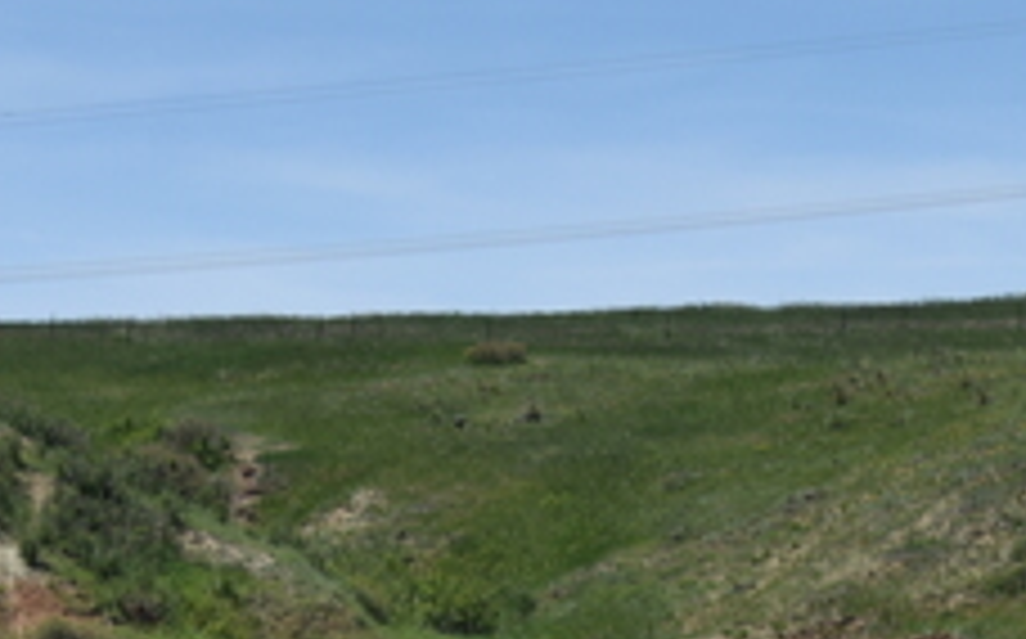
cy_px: 1670
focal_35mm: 390
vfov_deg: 3.3
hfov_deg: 5.3
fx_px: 10894
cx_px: 1984
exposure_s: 1/320
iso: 100
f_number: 9
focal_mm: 68
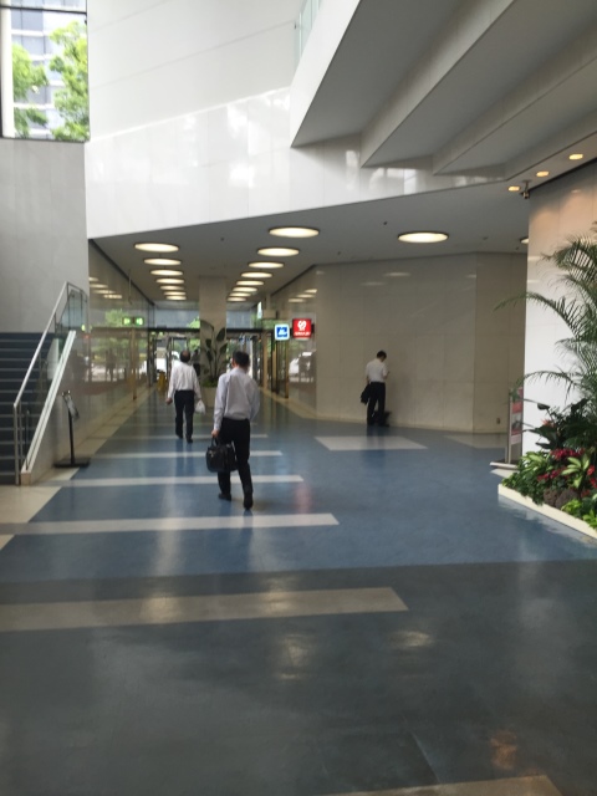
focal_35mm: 29
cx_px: 298
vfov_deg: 61.7
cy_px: 398
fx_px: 667
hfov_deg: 48.2
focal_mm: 4.15
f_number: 2.2
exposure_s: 1/60
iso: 40
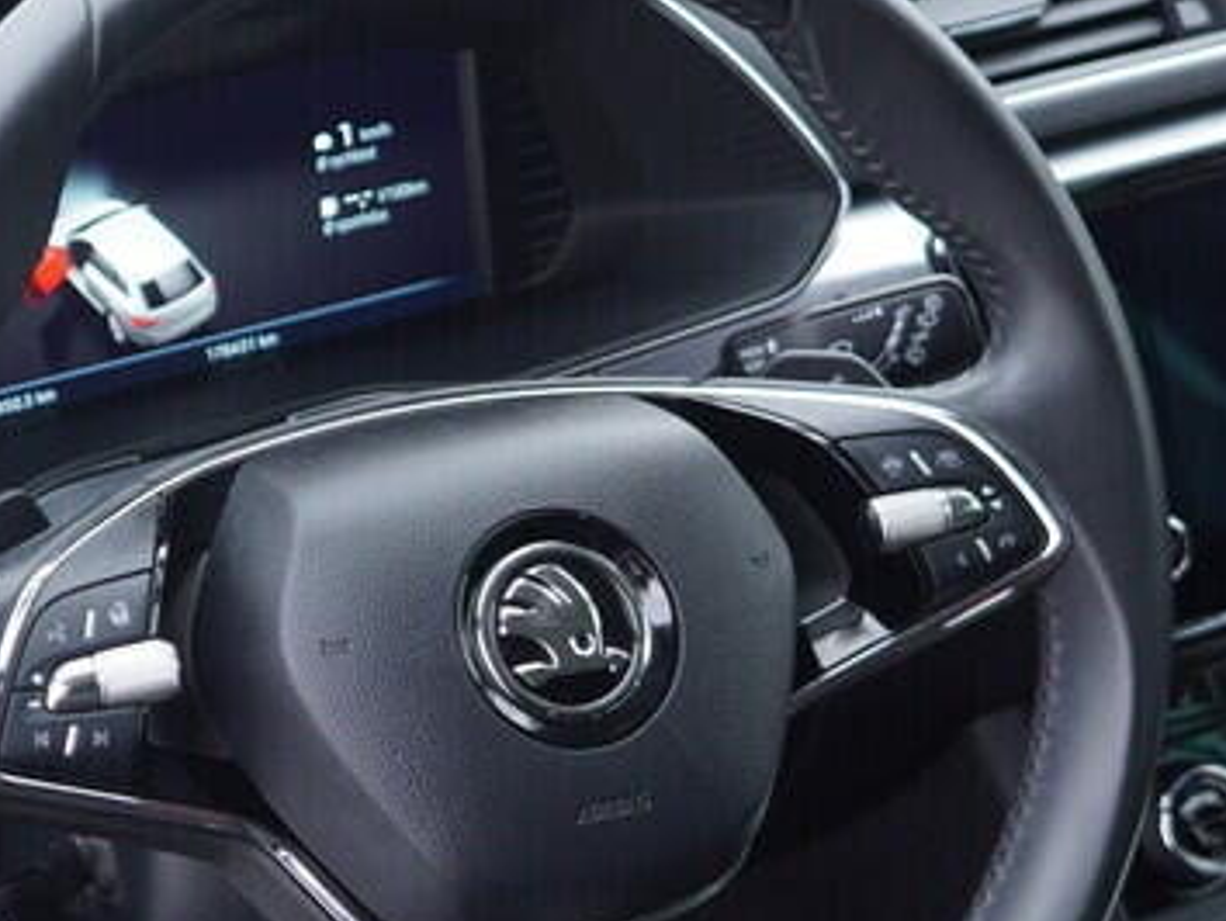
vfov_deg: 14.8
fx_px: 3544
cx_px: 464
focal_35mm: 100
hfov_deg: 19.6
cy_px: 649
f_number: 2.8
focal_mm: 24
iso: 200
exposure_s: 1/40
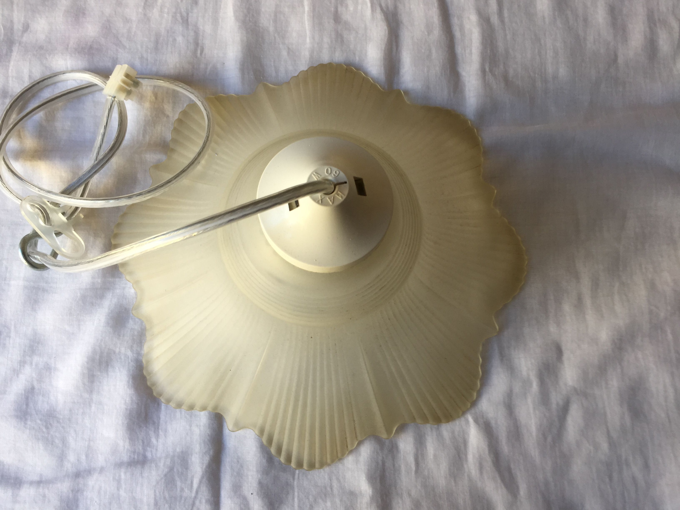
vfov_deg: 48.2
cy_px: 255
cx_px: 340
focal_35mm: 29
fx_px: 570
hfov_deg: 61.7
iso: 32
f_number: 2.2
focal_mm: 4.15
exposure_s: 1/50
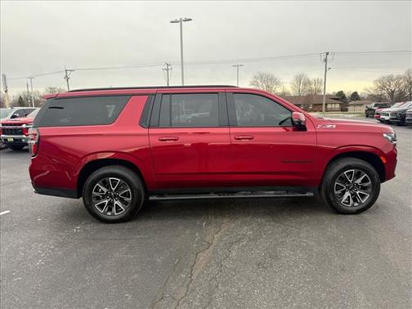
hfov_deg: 71.6
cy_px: 154
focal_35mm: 24
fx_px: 286
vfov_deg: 56.8
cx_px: 206
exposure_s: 1/345
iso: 80
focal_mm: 6.76
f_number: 1.78
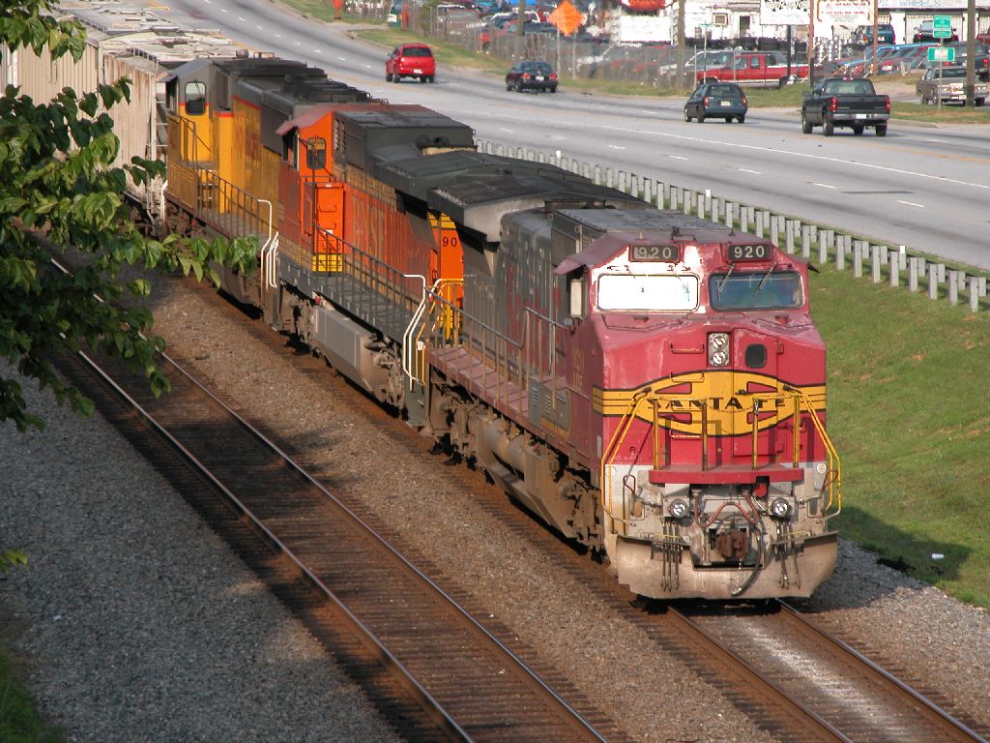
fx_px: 8008
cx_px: 495
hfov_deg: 7.1
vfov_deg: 5.3
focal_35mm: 280
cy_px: 372
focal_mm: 71.2
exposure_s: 1/288
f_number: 5.3
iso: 100
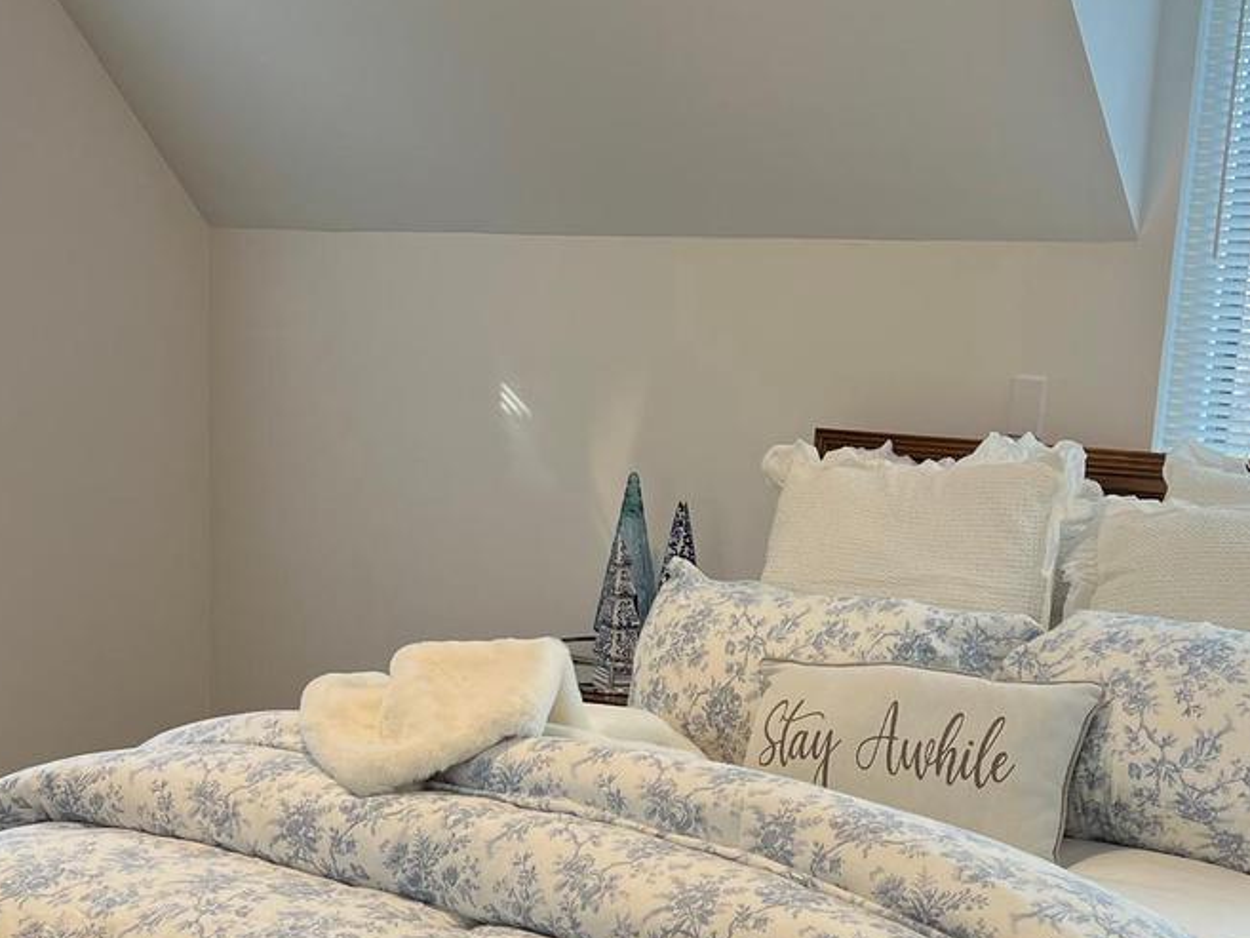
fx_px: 2059
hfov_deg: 33.8
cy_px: 835
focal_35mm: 57
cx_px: 611
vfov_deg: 24.9
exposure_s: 1/60
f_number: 1.5
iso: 64
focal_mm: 5.7
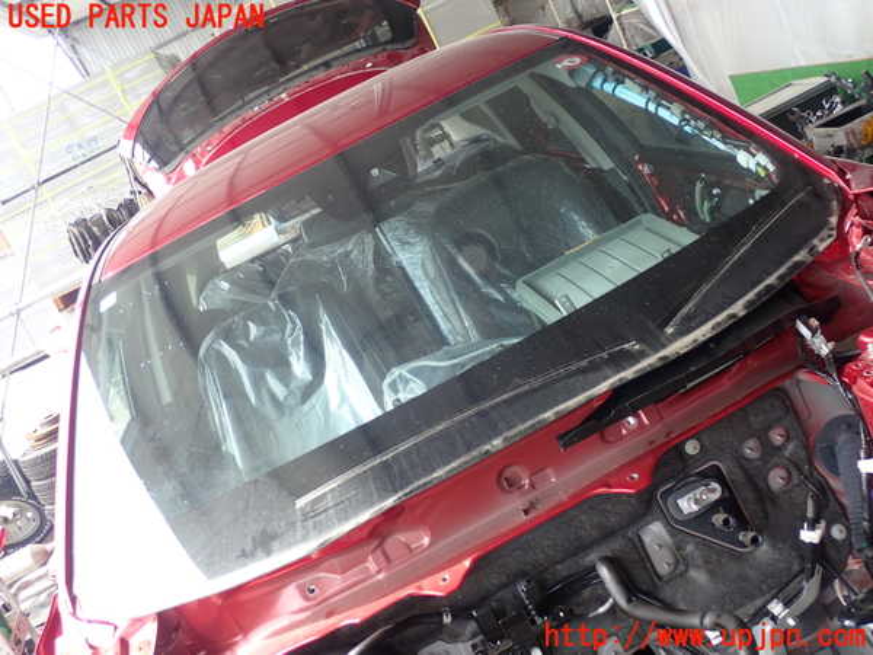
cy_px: 328
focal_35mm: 40
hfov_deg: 46.8
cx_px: 436
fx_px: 1009
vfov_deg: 36.0
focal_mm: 7.34
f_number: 2.8
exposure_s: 1/100
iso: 100
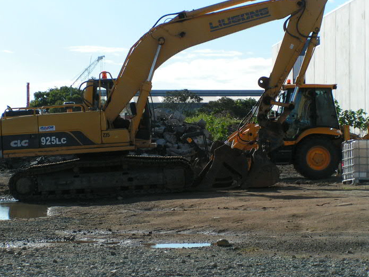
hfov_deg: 14.4
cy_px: 123
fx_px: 1460
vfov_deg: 10.8
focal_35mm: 137
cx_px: 183
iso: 50
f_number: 7.1
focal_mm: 18.2
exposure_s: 1/400
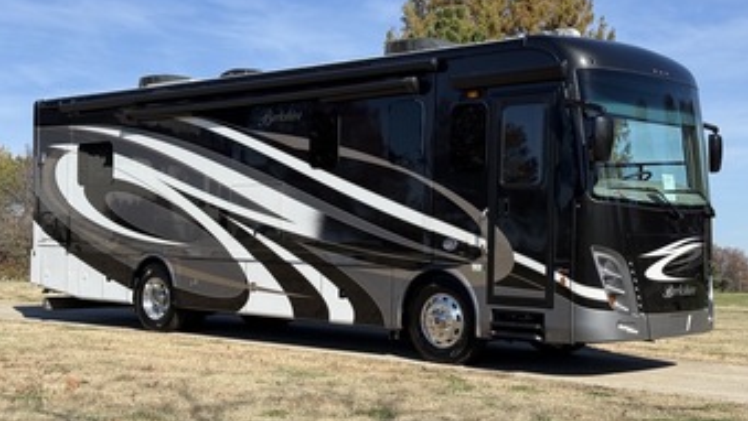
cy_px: 233
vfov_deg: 22.2
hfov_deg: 38.5
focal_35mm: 54
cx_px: 366
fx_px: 1071
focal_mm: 6.76
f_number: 1.78
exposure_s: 1/4329
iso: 64
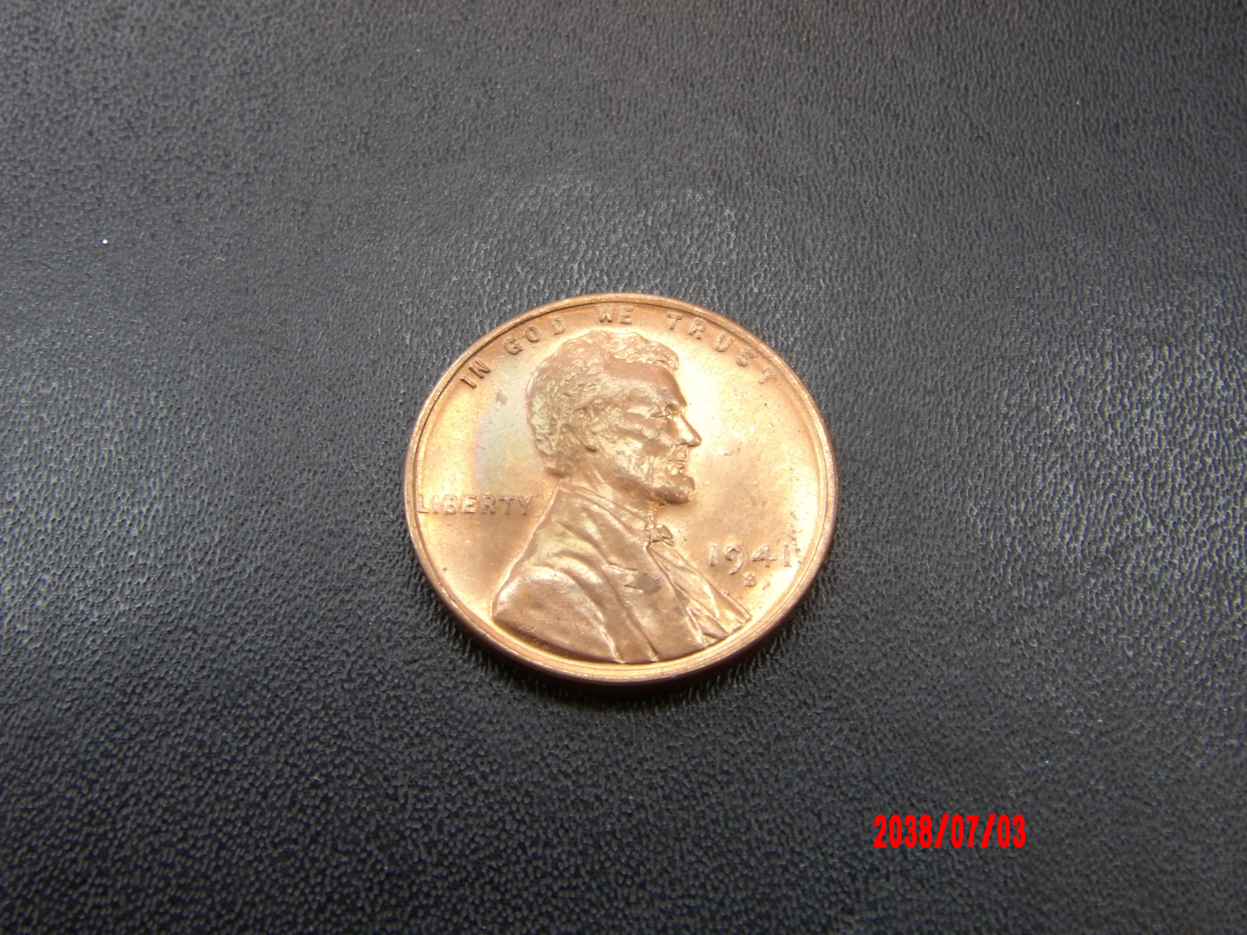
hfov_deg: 37.5
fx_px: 1837
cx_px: 624
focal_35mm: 51
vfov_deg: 28.6
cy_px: 468
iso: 207
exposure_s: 1/15
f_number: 5.3
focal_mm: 9.2
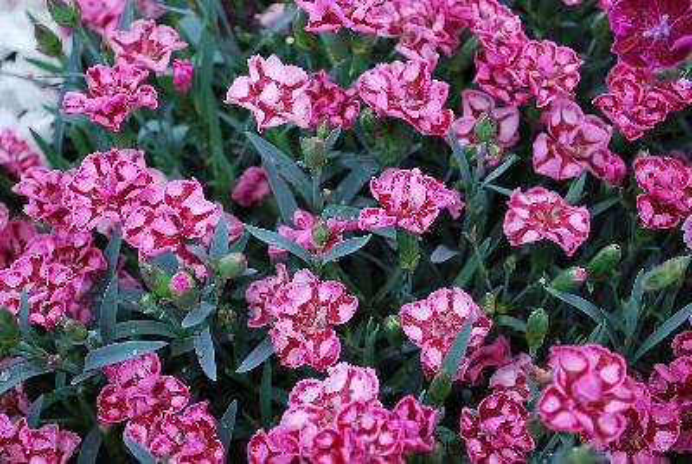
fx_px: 1271
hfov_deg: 30.5
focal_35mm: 66
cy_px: 232
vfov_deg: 20.7
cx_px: 346
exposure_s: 1/100
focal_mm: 44
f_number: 5.3
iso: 200
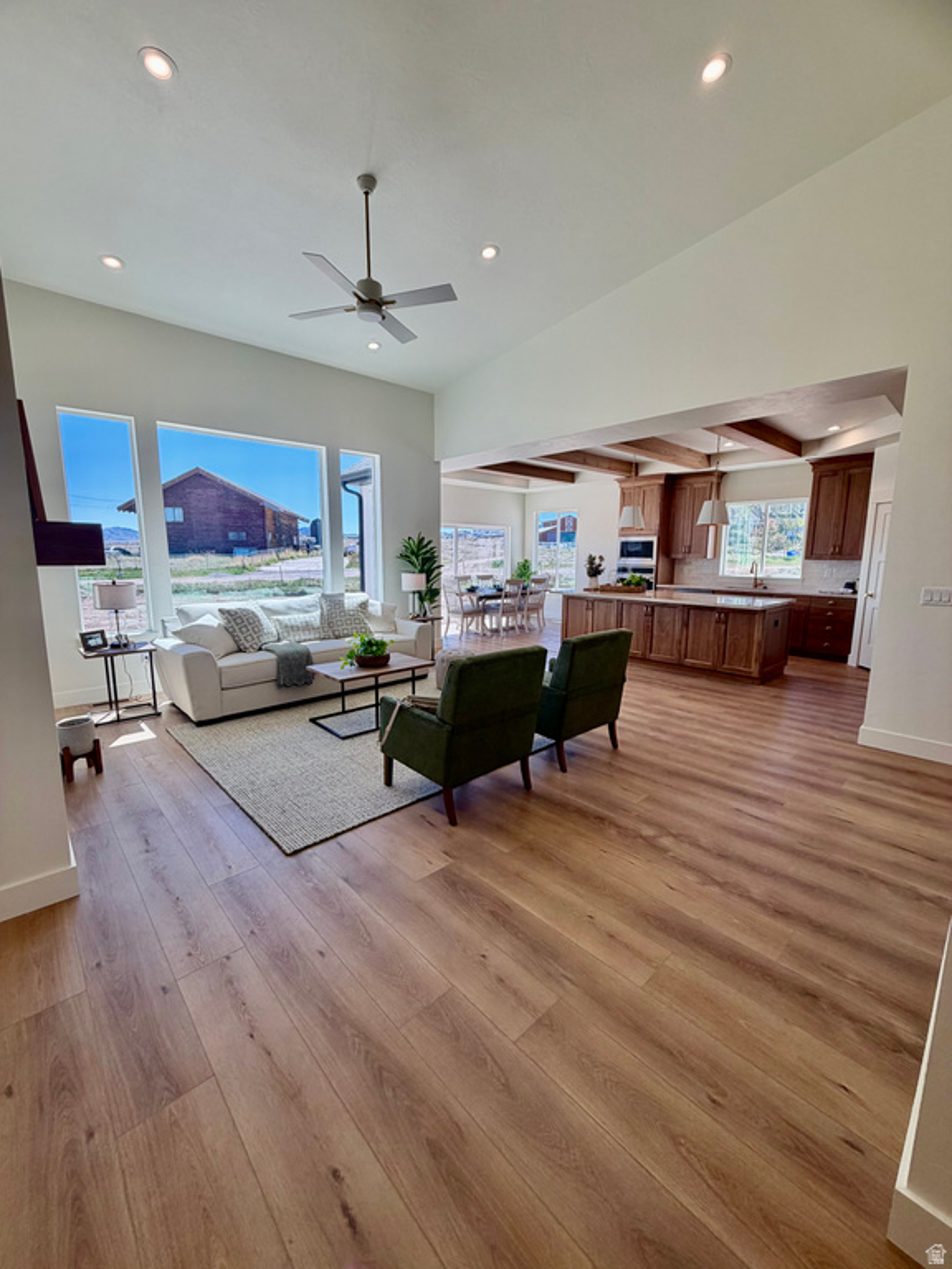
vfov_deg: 102.1
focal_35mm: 14
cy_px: 634
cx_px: 476
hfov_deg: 85.7
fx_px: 513
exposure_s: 1/293
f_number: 2.2
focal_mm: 2.22
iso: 50
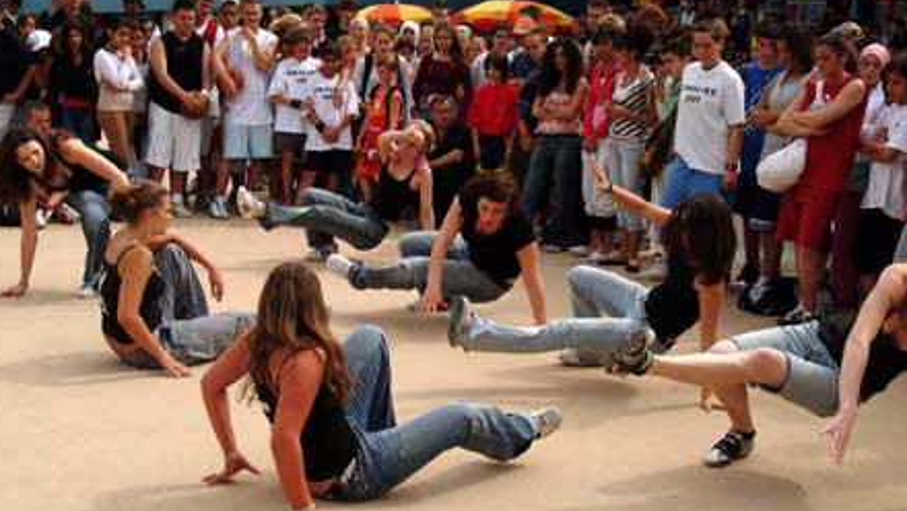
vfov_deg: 21.8
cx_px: 486
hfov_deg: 37.8
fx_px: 1323
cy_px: 217
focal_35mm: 55
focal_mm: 28
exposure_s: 1/350
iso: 200
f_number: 9.5
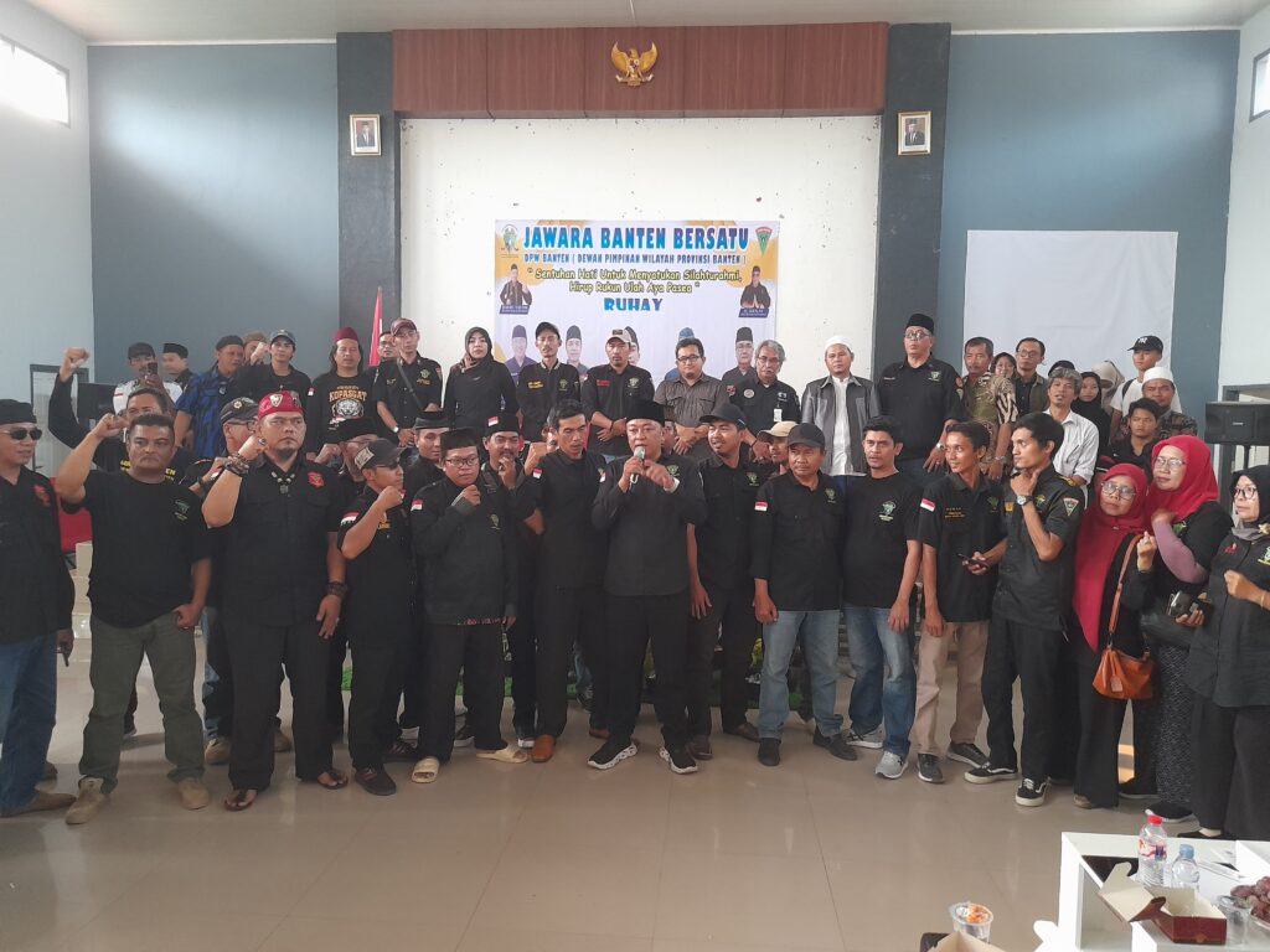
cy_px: 476
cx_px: 635
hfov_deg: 69.4
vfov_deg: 54.9
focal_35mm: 25
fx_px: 917
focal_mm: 4.6
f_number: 2
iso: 400
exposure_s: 1/33
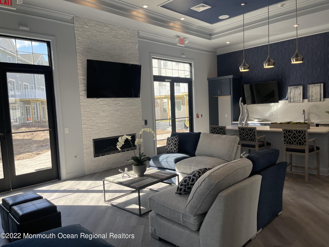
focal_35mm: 26
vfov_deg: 53.1
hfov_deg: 67.3
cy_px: 124
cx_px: 164
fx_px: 247
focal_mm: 5.1
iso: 32
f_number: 1.6
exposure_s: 1/468
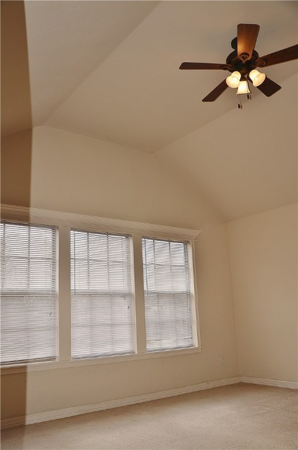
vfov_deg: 59.6
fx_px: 393
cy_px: 225
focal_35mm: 32
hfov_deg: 41.5
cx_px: 149
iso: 140
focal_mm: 21
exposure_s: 1/250
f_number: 4
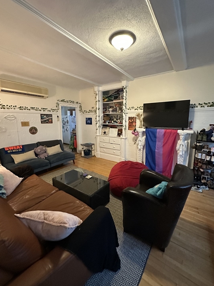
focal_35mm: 15
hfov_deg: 81.8
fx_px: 124
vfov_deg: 98.1
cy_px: 138
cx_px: 109
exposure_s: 1/60
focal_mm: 2.22
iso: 1250
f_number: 2.2
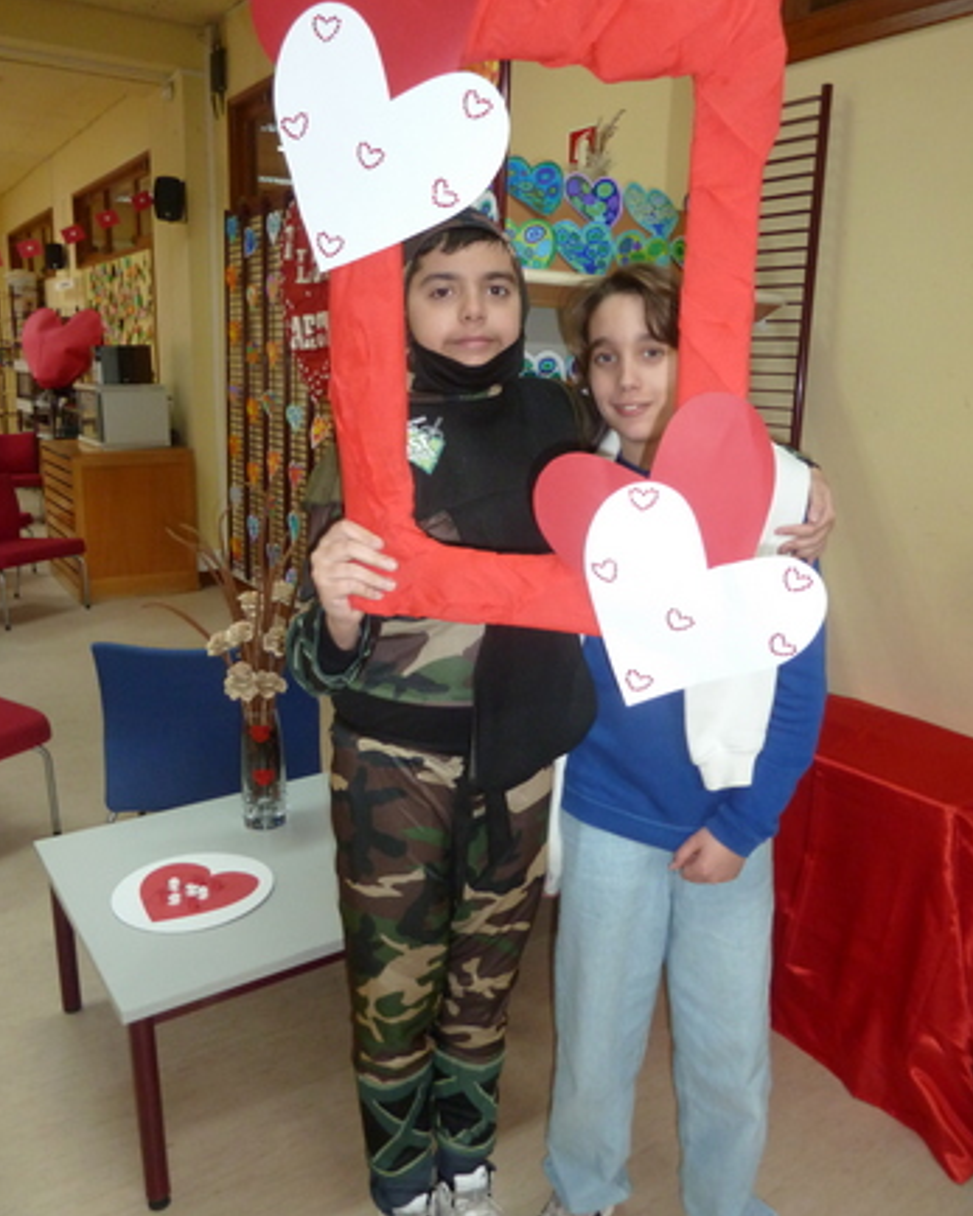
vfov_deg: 64.0
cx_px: 477
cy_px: 572
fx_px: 972
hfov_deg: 53.2
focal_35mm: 27
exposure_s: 1/30
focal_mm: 4.1
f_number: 3.3
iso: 250
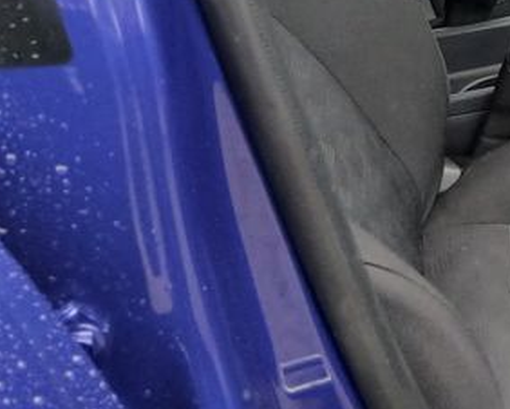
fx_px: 1390
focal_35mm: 92
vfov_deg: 16.2
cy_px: -54
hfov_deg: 17.0
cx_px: 924
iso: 200
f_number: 1.8
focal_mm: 3.98
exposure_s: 1/50
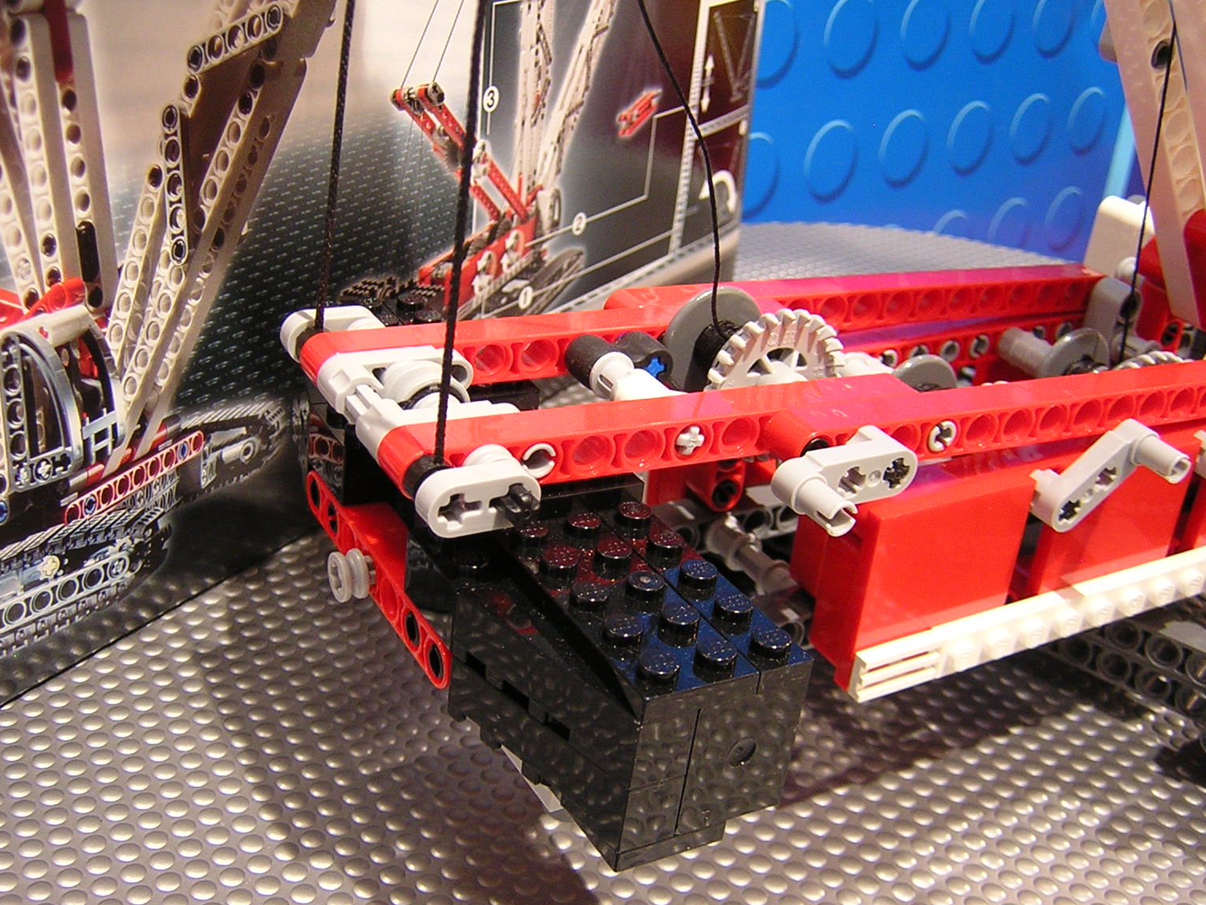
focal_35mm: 38
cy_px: 452
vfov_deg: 37.7
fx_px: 1324
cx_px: 582
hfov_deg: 49.0
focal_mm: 4.7
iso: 242
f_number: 2.6
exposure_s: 1/3.5
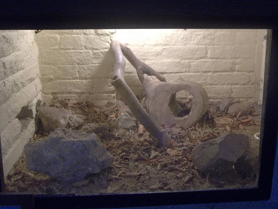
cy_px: 106
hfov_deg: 39.6
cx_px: 145
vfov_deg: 30.3
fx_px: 386
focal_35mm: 48
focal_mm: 8.3
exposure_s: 1/13
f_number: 3.7
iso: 160
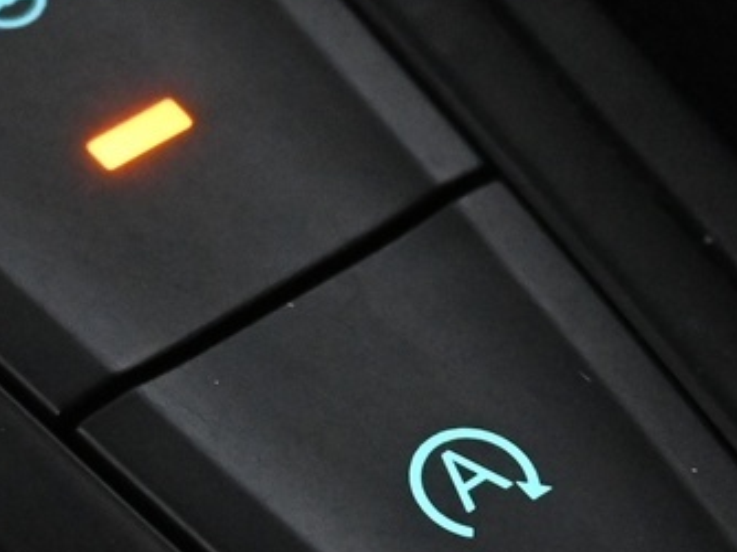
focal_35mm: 172
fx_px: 3649
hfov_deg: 11.5
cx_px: 172
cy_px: 276
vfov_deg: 8.6
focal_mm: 24.5
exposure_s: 1/40
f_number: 4.2
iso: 4500
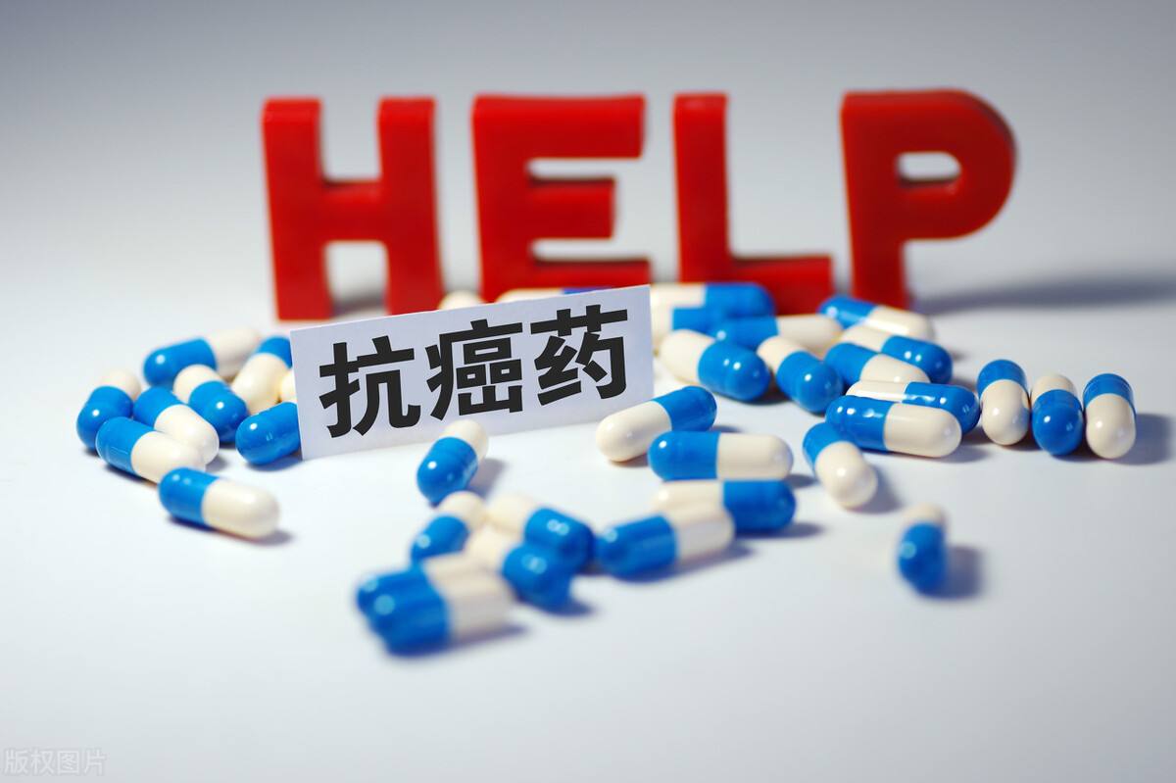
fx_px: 4898
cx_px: 588
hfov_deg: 13.7
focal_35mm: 150
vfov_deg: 9.1
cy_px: 392
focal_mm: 100
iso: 100
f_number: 3.2
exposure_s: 1/80
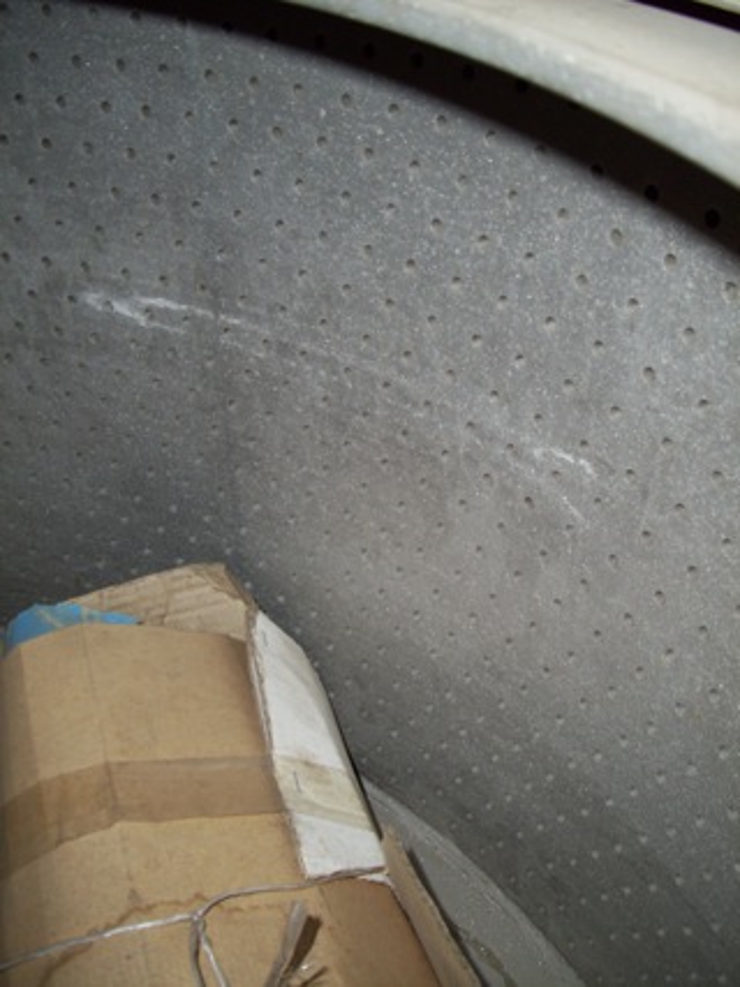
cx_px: 370
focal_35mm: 34
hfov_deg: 41.8
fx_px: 970
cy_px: 494
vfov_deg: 54.0
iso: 80
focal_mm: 5.7
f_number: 2.9
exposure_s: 1/40
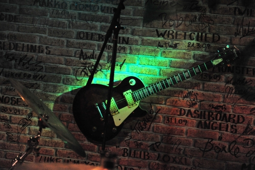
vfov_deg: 21.9
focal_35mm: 62
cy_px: 85
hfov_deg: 32.4
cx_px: 128
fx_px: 439
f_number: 2.8
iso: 6400
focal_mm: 62
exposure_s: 1/100
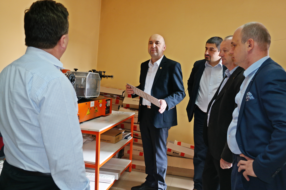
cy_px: 95
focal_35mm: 30
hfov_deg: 61.9
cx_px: 143
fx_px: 238
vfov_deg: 43.6
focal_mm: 20
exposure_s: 1/40
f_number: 4
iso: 800
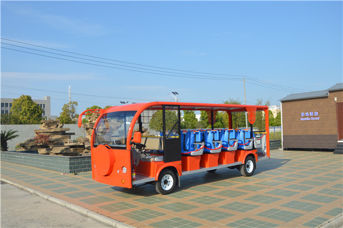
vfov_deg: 41.6
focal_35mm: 32
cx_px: 172
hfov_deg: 59.6
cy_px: 114
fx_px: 300
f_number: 8
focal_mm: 21
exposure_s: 1/250
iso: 100
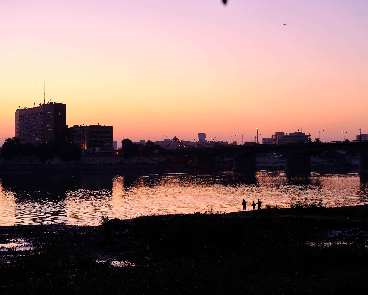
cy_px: 147
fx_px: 653
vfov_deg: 25.4
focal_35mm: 60
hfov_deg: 31.5
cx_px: 187
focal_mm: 35
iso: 2500
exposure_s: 1/125
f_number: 4
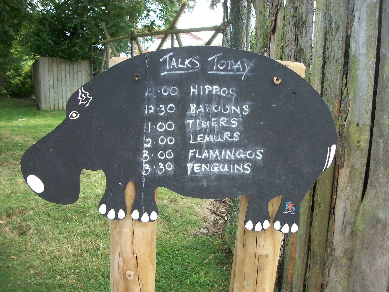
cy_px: 146
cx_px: 194
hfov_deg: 56.8
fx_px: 360
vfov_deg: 44.2
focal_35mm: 32
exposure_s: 1/100
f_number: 2.9
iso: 80
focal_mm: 5.7
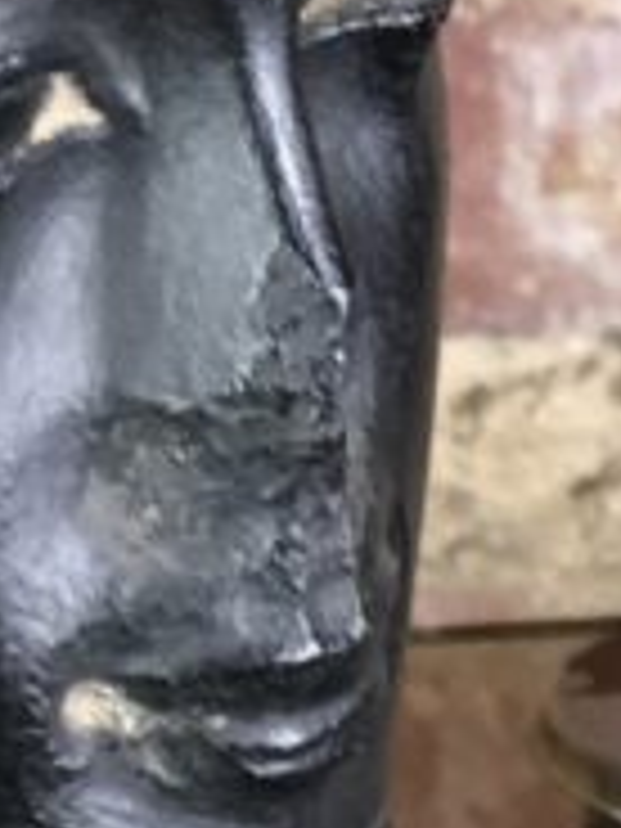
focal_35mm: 289
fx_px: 6913
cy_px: -1080
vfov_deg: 6.6
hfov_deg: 5.0
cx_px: -882
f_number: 2.4
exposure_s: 1/33
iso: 80
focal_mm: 6
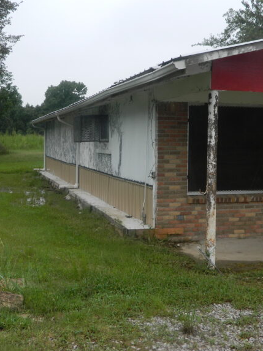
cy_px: 175
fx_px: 476
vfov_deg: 40.4
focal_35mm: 47
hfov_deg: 30.8
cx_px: 114
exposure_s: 1/100
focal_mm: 6.2
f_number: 3.3
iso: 80
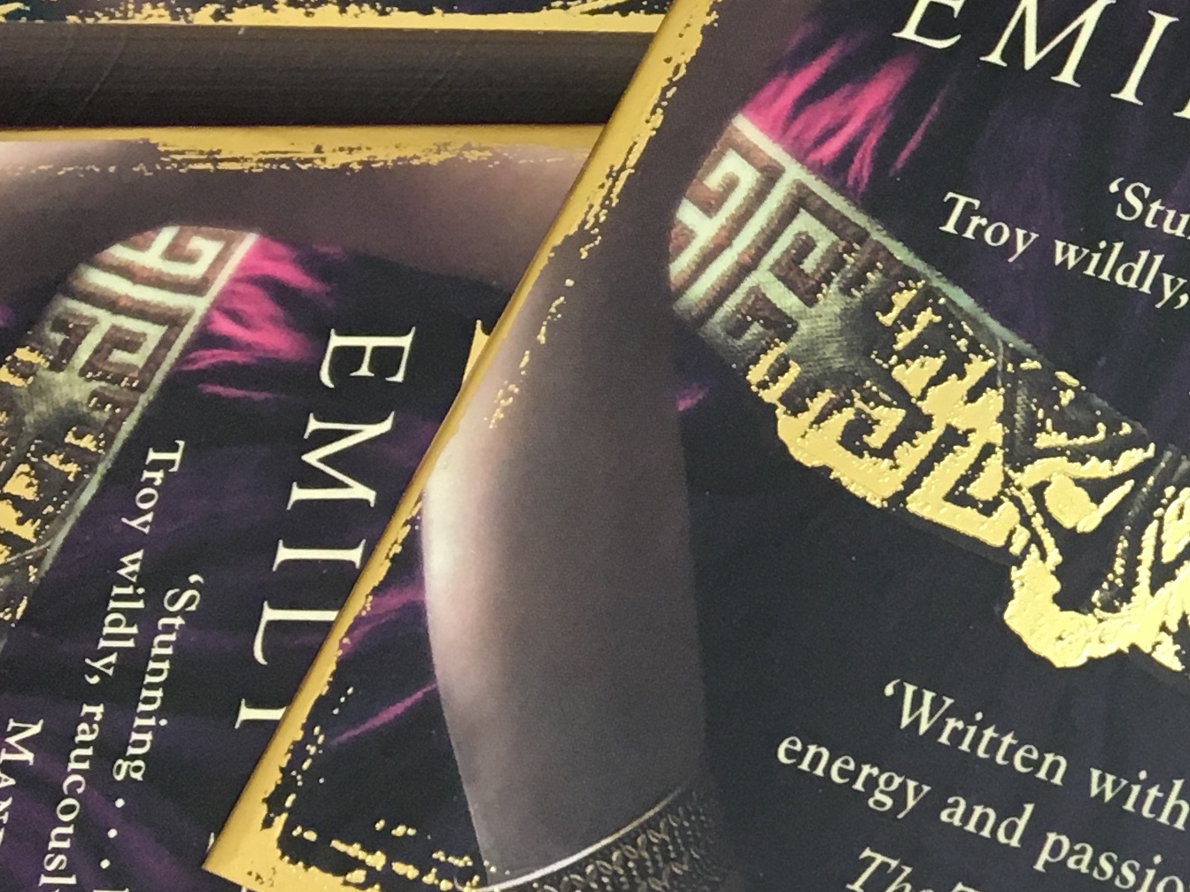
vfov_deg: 16.9
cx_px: 1669
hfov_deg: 20.1
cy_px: 240
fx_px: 2991
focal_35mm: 87
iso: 80
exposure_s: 1/30
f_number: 2.2
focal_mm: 4.15
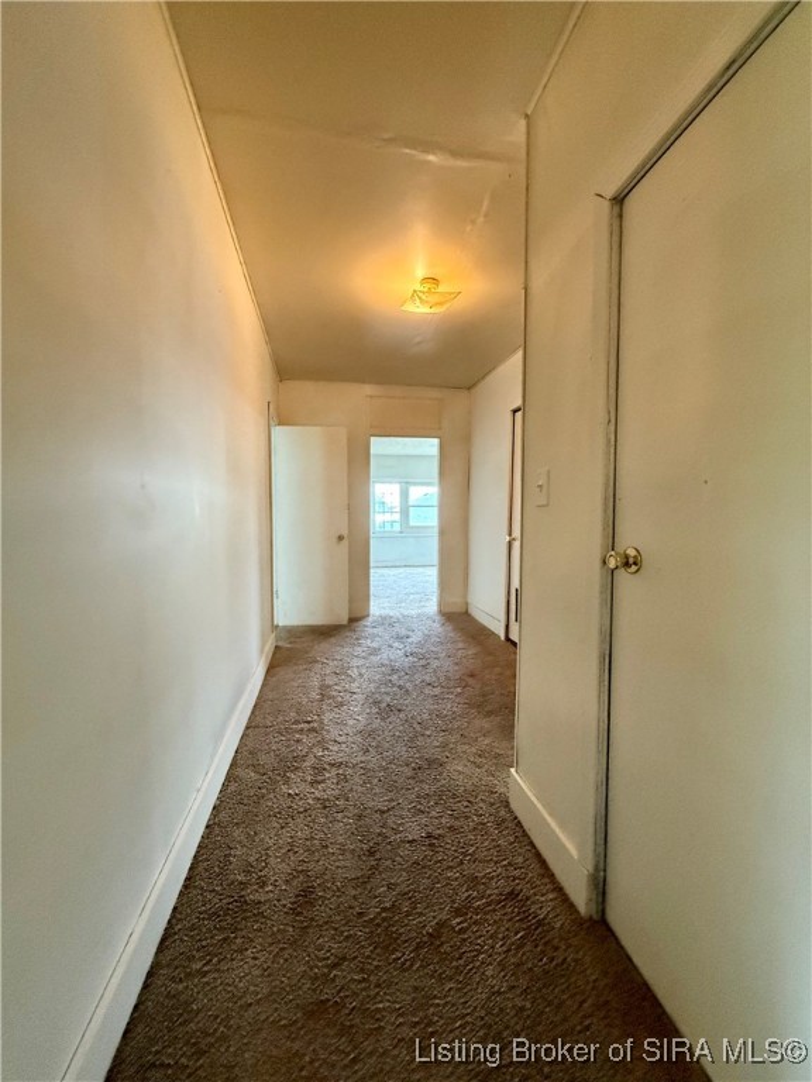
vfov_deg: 102.1
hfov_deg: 85.7
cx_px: 406
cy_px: 541
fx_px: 438
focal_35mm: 14
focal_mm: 2.22
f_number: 2.2
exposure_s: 1/120
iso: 640
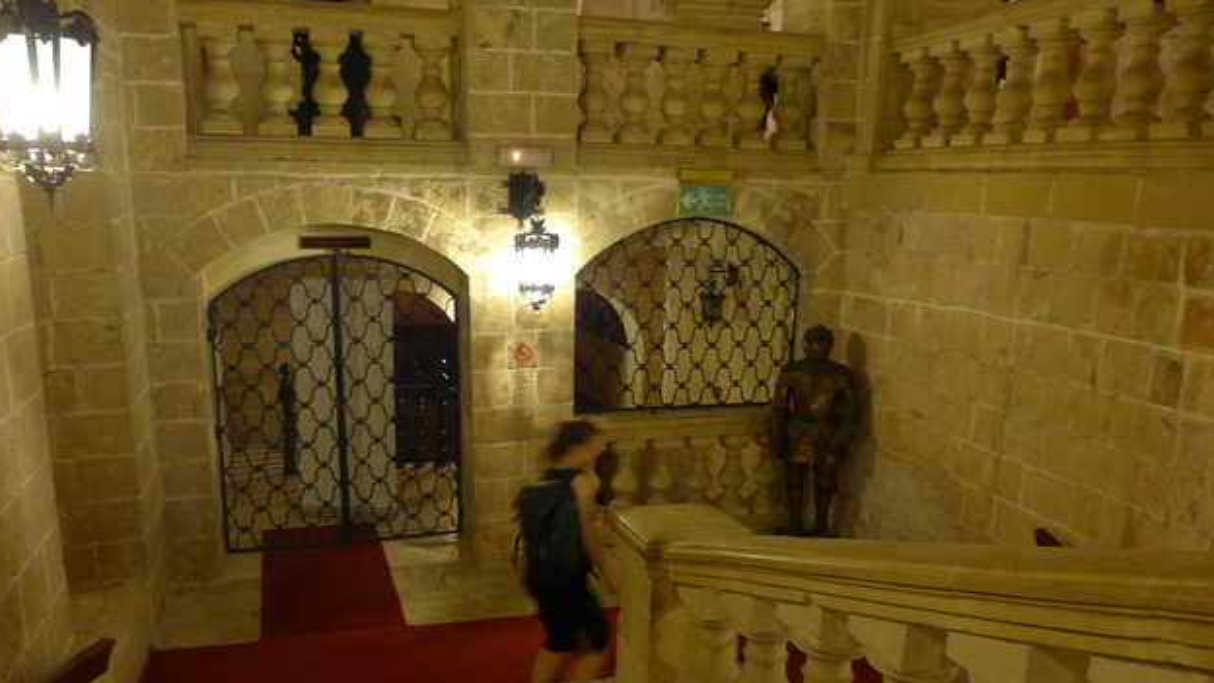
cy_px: 436
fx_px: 934
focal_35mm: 29
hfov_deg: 66.0
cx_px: 585
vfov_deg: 39.8
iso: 400
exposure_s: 1/15
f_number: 1.4
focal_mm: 4.7
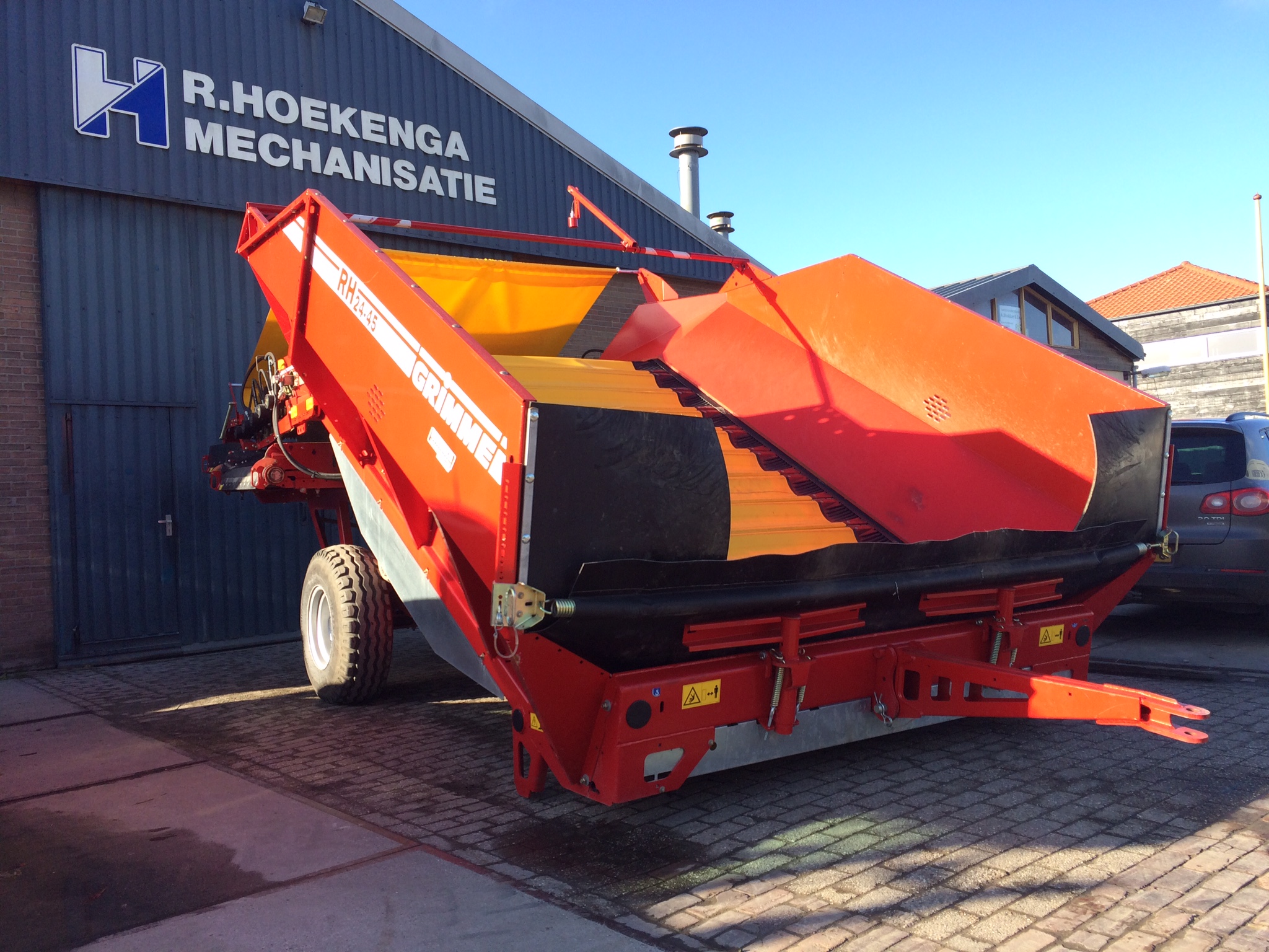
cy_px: 476
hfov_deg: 61.7
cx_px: 634
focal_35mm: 29
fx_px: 1063
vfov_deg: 48.2
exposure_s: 1/540
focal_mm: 4.15
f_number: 2.2
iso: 32
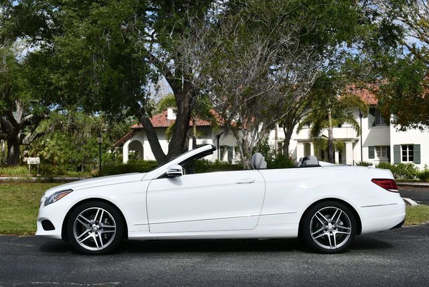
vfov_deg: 26.0
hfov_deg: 38.2
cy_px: 144
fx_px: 620
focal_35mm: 52
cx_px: 214
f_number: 9
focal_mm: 26
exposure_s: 1/320
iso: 100
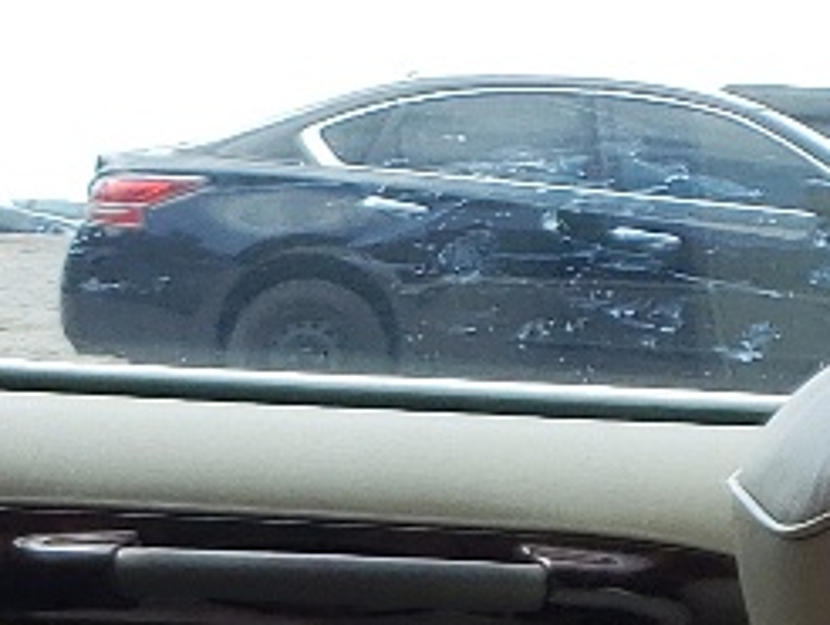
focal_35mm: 169
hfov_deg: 11.5
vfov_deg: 8.1
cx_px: -40
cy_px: 1486
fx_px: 4056
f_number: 1.5
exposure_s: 1/714
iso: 50
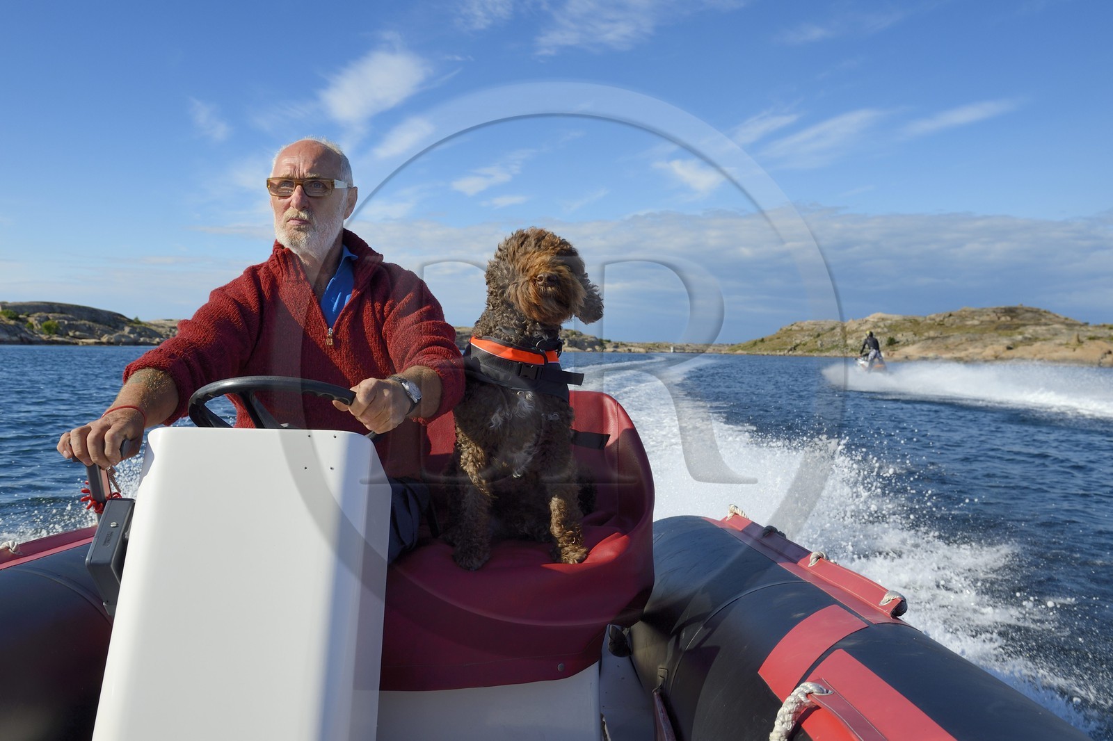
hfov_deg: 60.3
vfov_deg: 42.3
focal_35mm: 31
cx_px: 556
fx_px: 958
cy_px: 370
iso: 200
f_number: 8
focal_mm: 31
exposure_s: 1/640
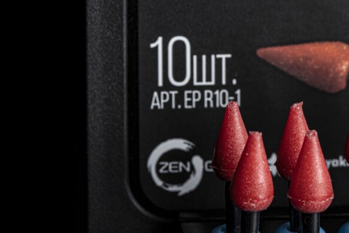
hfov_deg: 7.2
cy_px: 14
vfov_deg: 4.8
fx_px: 2763
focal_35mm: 285
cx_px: 311
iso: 100
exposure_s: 1/160
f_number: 9
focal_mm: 105
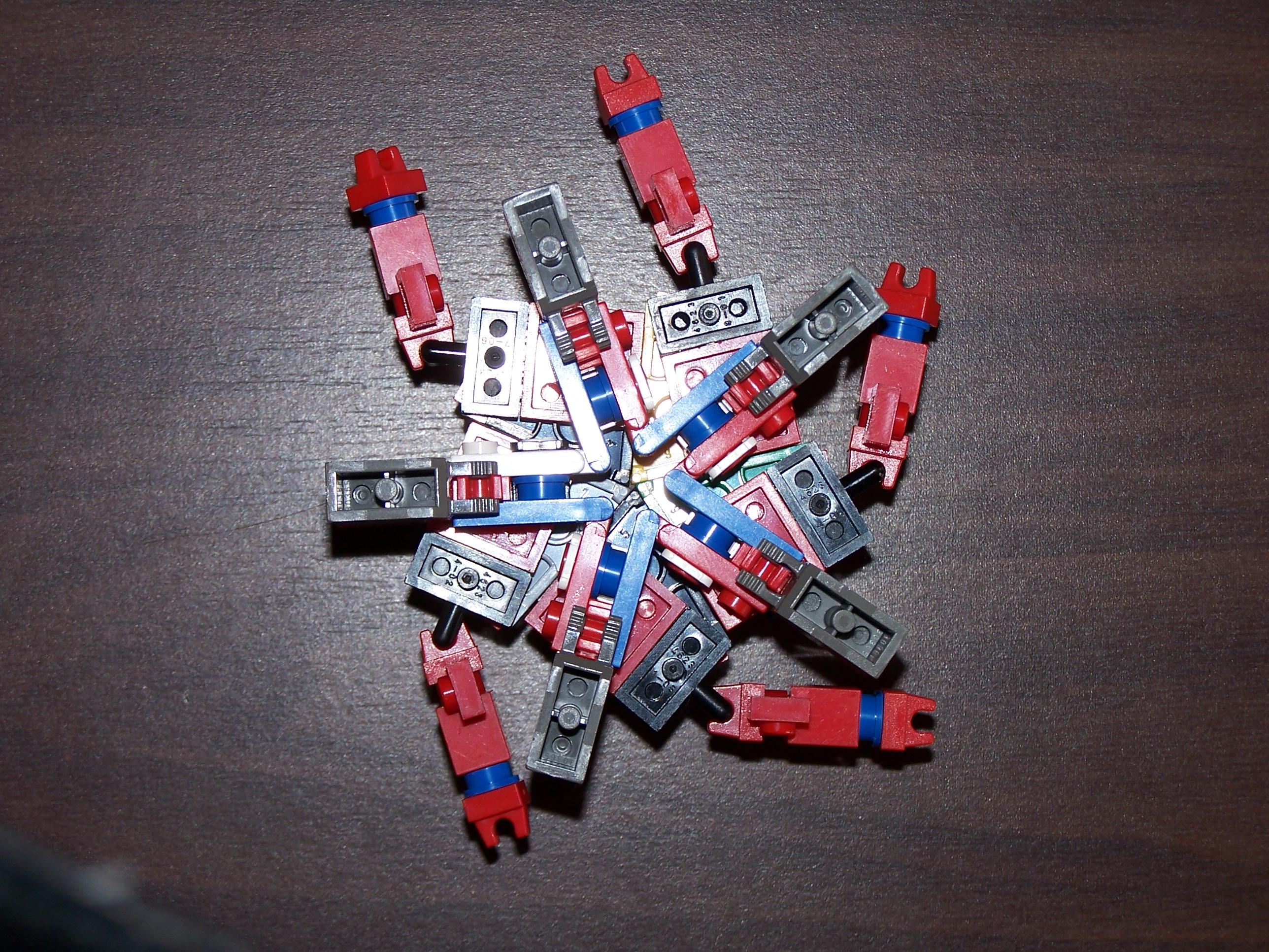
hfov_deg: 20.9
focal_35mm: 94
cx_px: 634
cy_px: 476
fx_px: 3446
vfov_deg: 15.7
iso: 80
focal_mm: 15.6
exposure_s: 1/80
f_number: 3.2
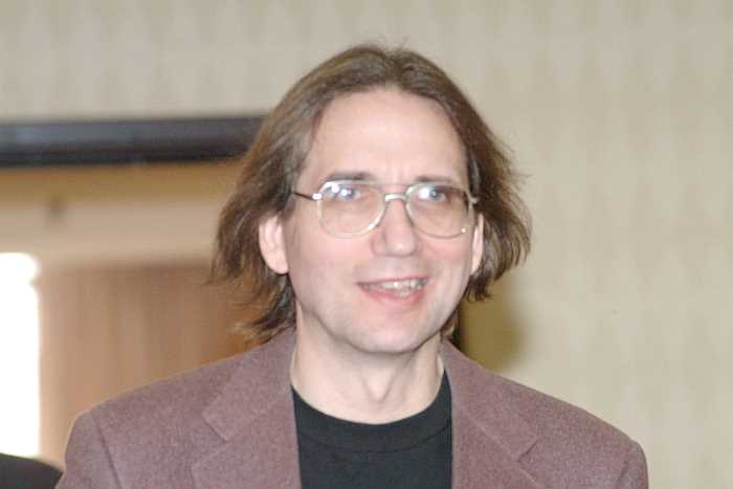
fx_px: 5590
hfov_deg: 7.5
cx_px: 366
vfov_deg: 5.0
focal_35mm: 274
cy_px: 244
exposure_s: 1/60
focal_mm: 183
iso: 400
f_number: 5.6
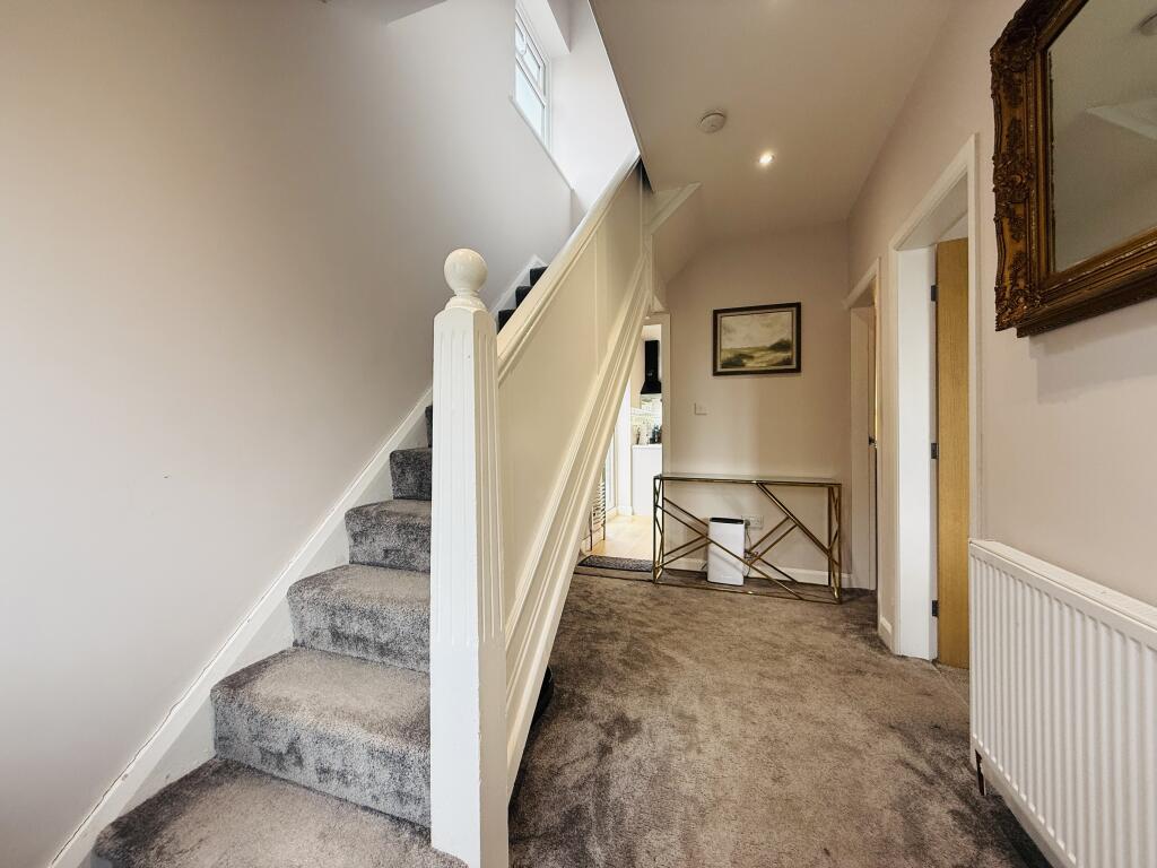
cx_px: 578
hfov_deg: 102.1
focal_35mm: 14
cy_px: 434
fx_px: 468
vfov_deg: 85.7
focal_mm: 2.22
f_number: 2.2
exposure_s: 1/99
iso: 160
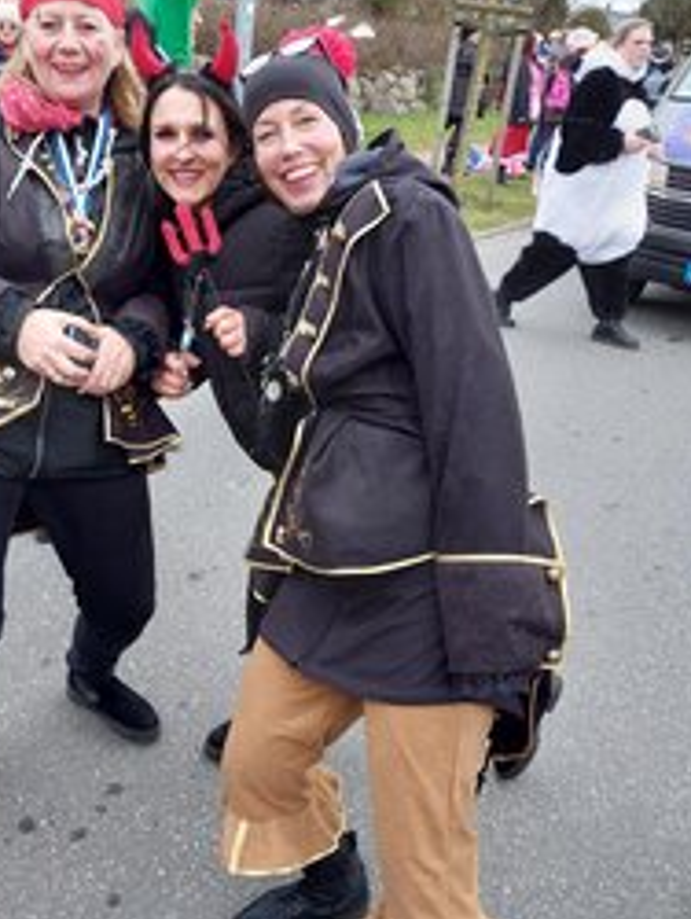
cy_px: 448
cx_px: 265
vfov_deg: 46.8
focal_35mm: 40
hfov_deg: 35.8
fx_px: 1063
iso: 80
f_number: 1.8
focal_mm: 5.23
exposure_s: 1/60
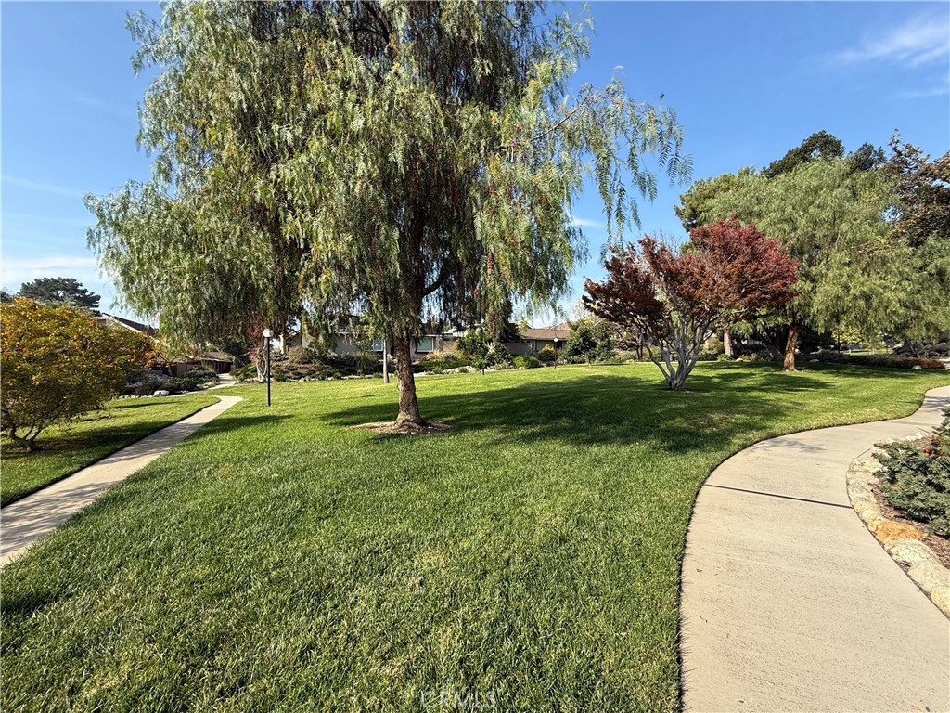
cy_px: 356
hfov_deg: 102.1
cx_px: 475
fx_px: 384
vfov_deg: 85.7
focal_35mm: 14
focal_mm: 2.22
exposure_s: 1/770
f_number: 2.2
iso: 50
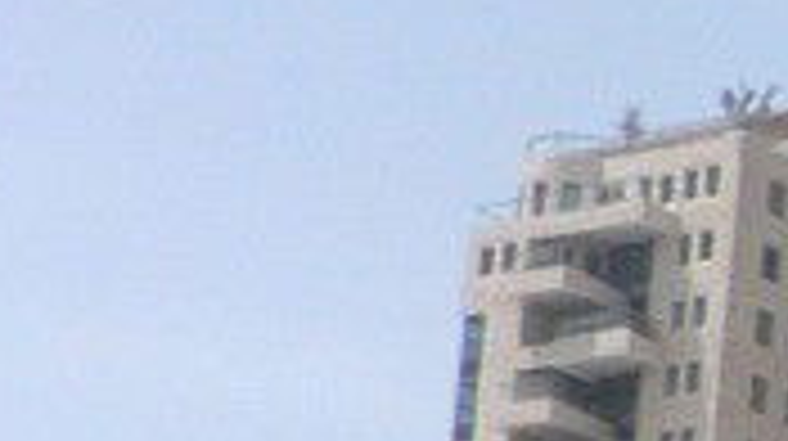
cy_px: 882
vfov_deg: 4.2
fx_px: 5990
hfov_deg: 6.5
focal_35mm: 287
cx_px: 2823
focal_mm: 6
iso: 80
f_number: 5.6
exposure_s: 1/400
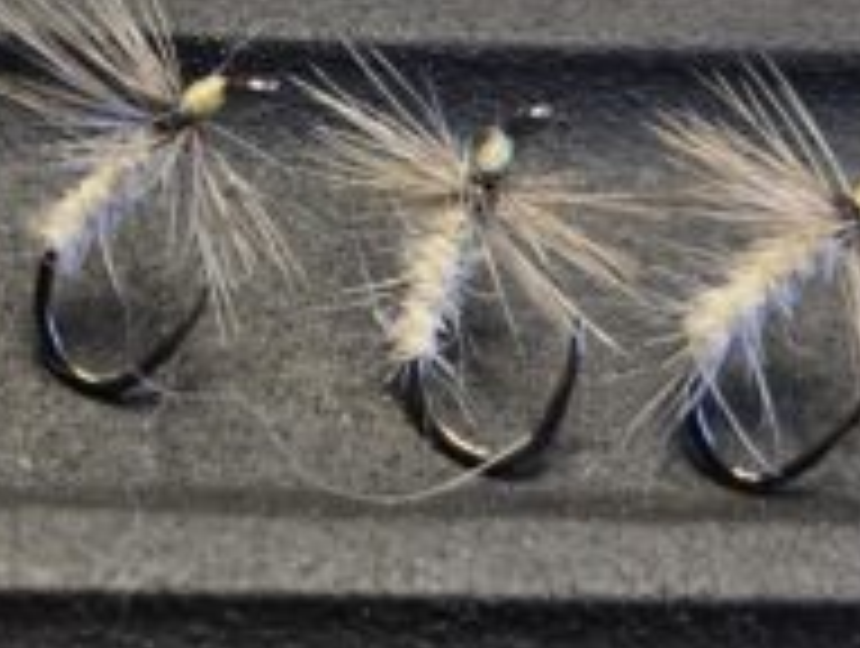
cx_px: -135
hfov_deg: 15.5
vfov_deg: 12.1
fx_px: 3062
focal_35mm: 123
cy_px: 378
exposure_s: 1/120
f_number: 1.8
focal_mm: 5.4
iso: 250
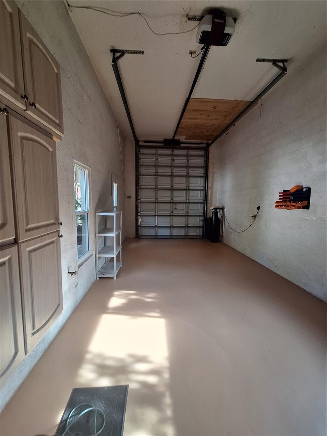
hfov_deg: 89.9
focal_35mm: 13
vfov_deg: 106.2
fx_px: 164
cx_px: 164
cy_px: 218
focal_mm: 1.74
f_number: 2.2
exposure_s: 1/40
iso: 80
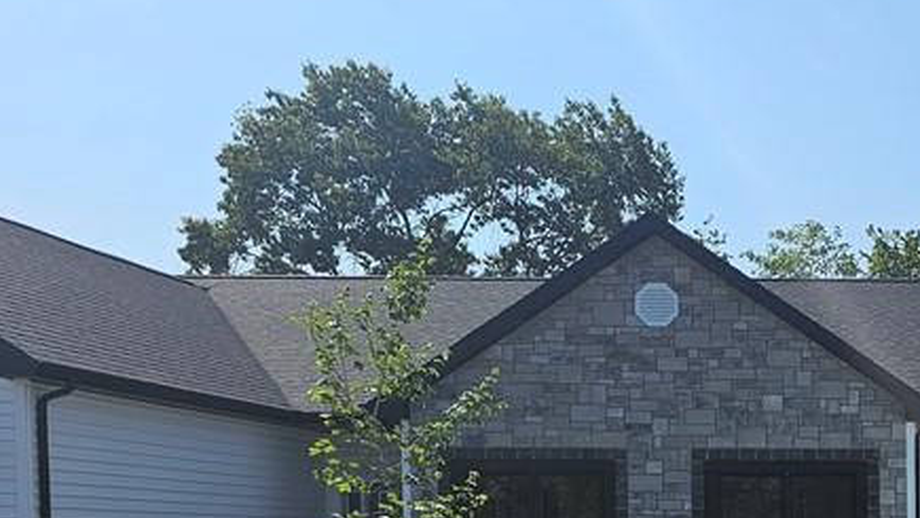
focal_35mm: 59
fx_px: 1440
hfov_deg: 32.3
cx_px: 941
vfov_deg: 19.3
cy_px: 611
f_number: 1.7
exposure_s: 1/1597
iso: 12
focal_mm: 6.3
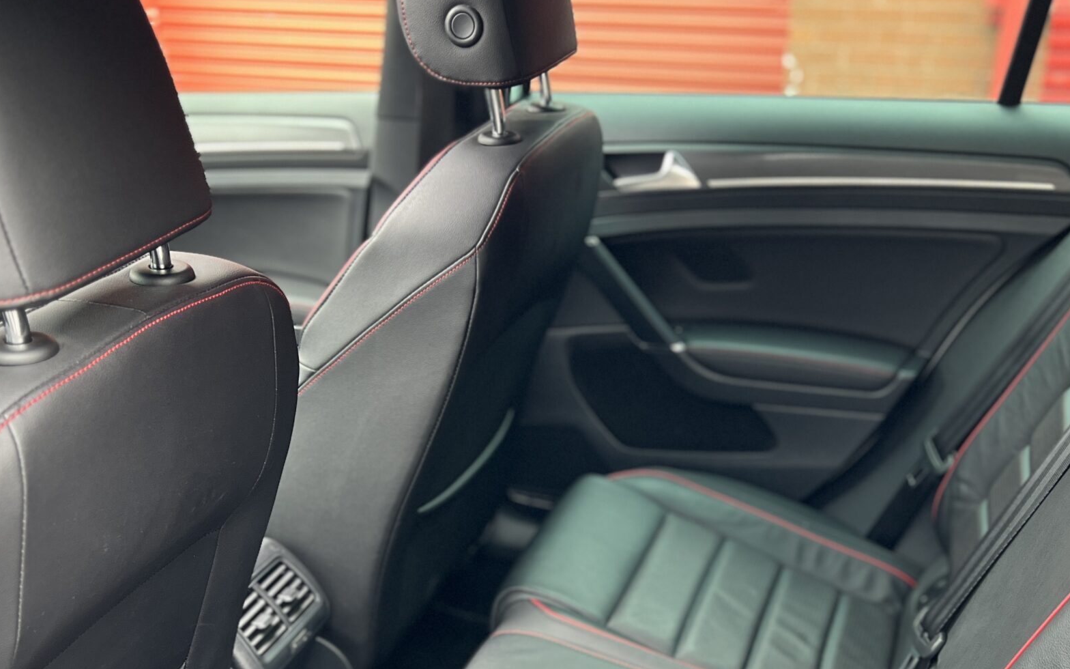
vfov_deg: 27.2
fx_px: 1312
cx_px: 543
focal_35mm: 45
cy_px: 648
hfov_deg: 44.4
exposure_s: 1/107
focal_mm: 5.7
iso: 125
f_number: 1.5
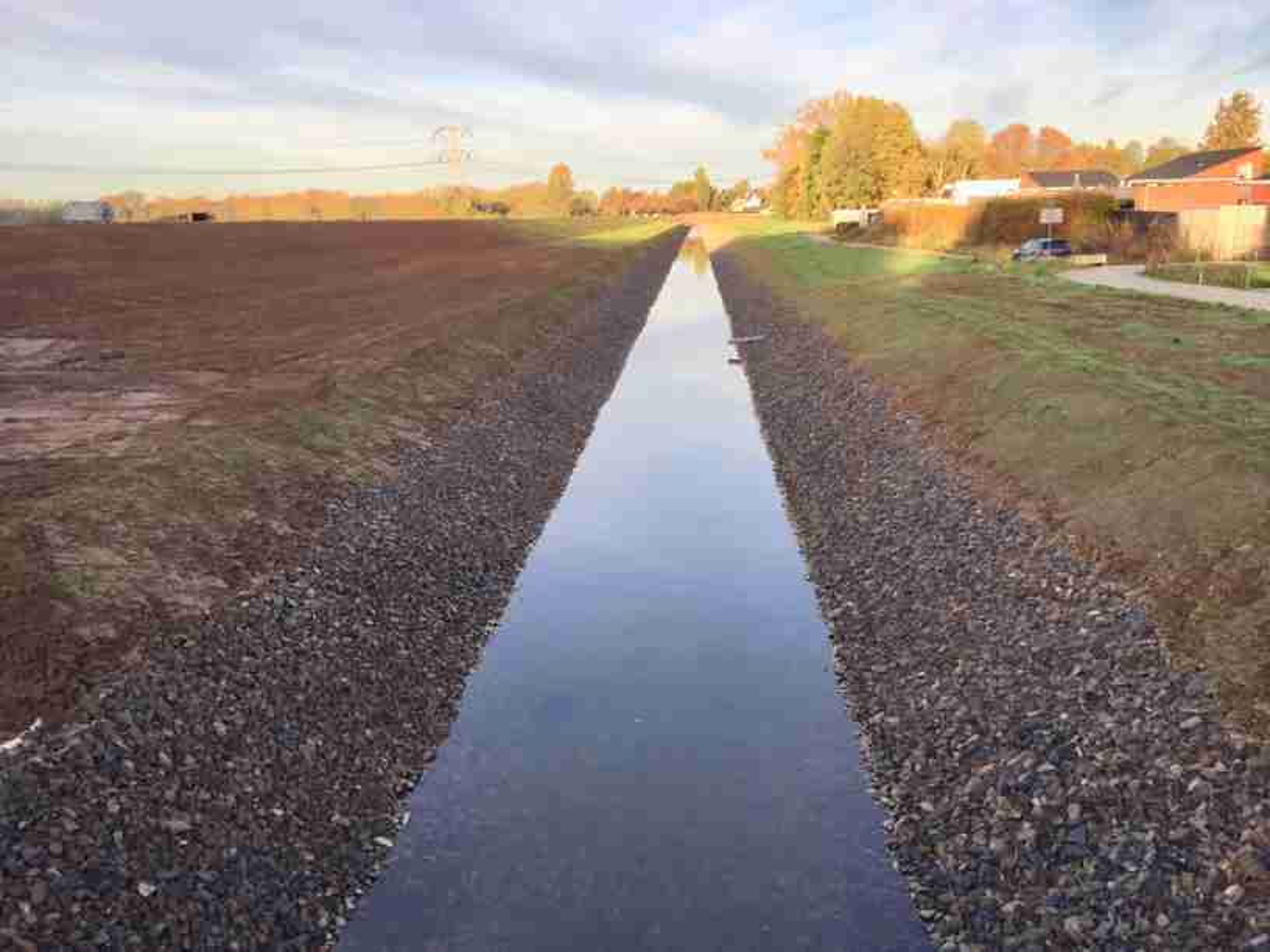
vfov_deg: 48.2
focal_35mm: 29
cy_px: 476
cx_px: 635
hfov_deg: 61.7
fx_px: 1064
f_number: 2.2
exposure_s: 1/455
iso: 32
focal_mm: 4.15
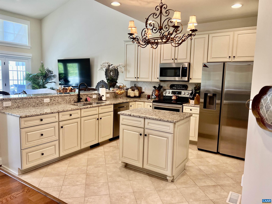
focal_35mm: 26
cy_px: 102
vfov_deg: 53.1
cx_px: 136
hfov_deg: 67.3
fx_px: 204
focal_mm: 5.7
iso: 80
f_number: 1.5
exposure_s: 1/60
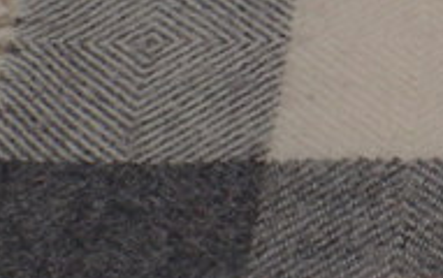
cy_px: -49
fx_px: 1608
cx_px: 640
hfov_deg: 14.7
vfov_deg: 9.8
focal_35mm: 133
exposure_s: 1/125
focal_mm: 5.5
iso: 200
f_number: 2.3
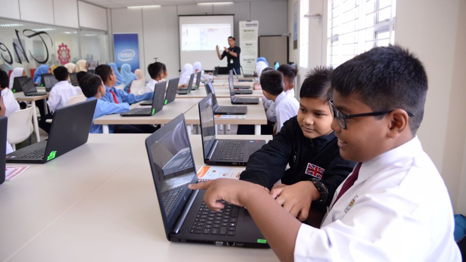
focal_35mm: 26
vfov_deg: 44.3
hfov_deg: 71.9
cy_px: 115
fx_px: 321
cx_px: 227
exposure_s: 1/125
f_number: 4
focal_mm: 24
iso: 1250
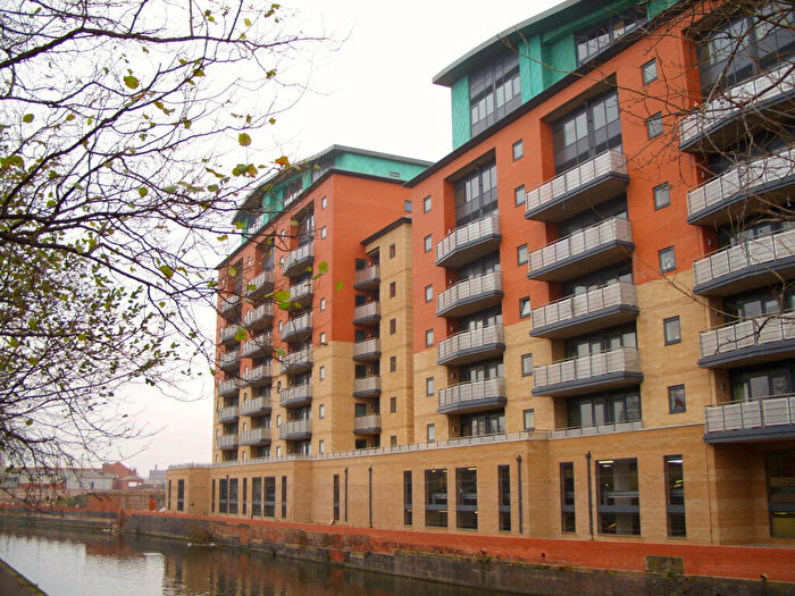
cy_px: 298
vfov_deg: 37.7
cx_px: 398
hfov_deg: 49.0
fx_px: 873
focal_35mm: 38
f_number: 2.8
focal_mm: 7.8
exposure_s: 1/135
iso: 50
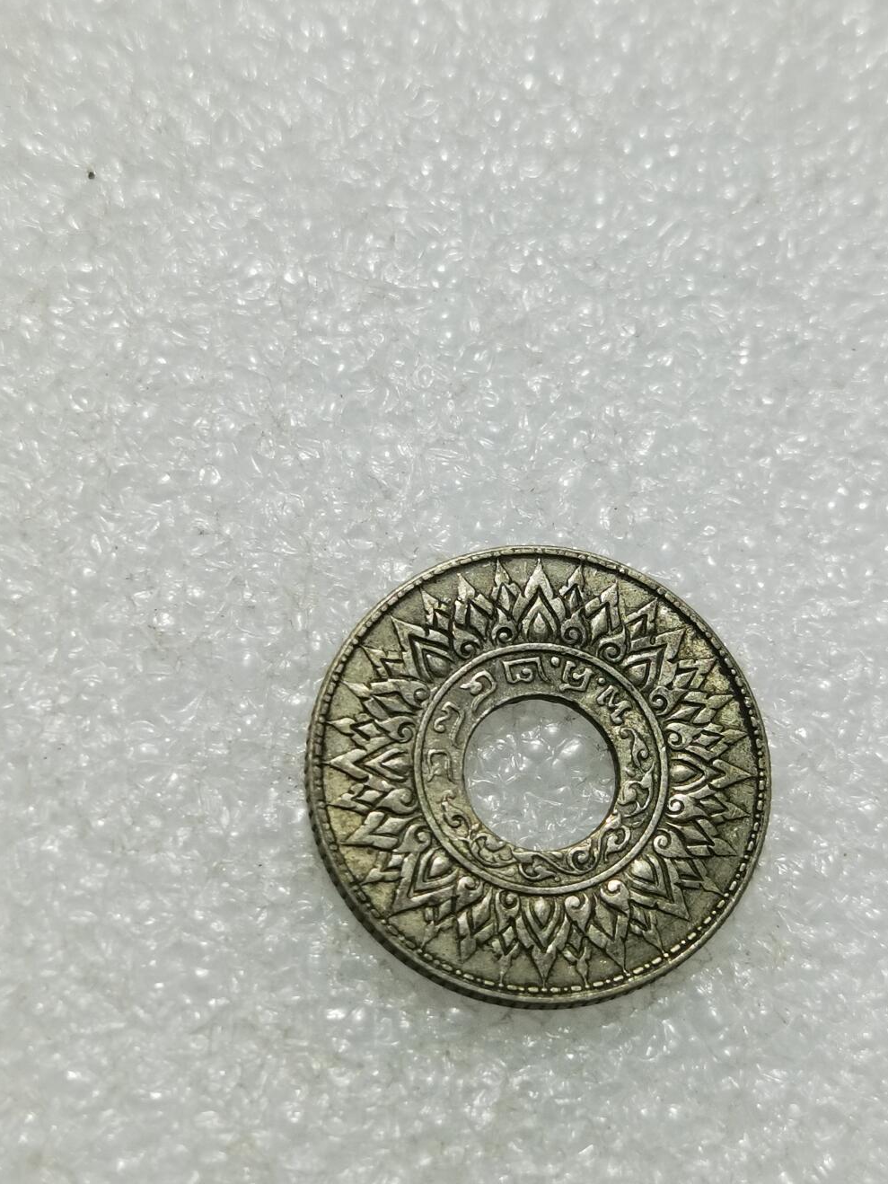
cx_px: 502
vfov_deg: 27.4
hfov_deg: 20.7
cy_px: 670
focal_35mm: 71
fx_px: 2428
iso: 100
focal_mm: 6.67
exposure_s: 1/100
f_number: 1.9
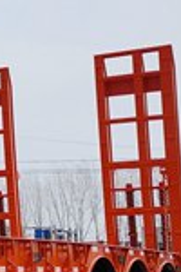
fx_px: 965
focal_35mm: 128
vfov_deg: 16.0
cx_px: -402
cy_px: 194
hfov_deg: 8.5
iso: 50
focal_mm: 6.14
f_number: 1.65
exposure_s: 1/1360
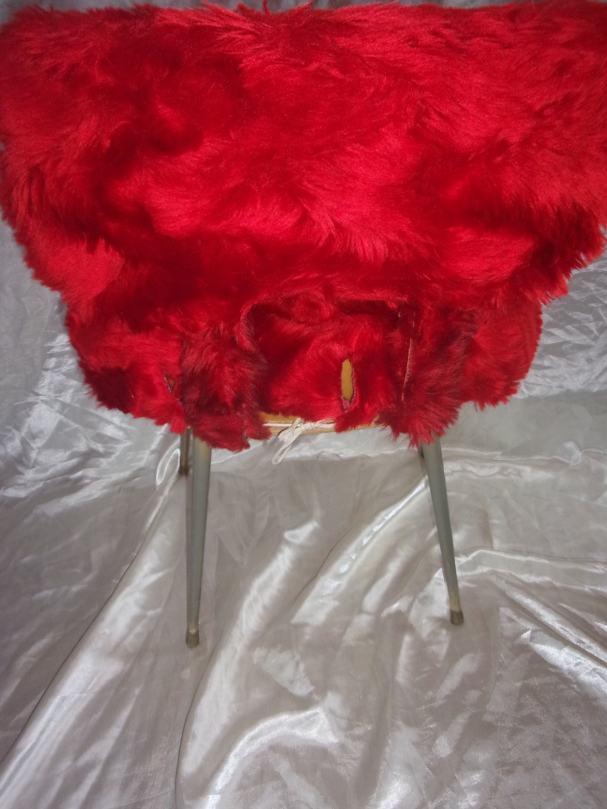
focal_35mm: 28
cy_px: 404
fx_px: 655
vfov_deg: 63.4
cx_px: 304
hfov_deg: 49.7
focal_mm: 5.1
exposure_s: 1/34
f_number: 3.9
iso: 200
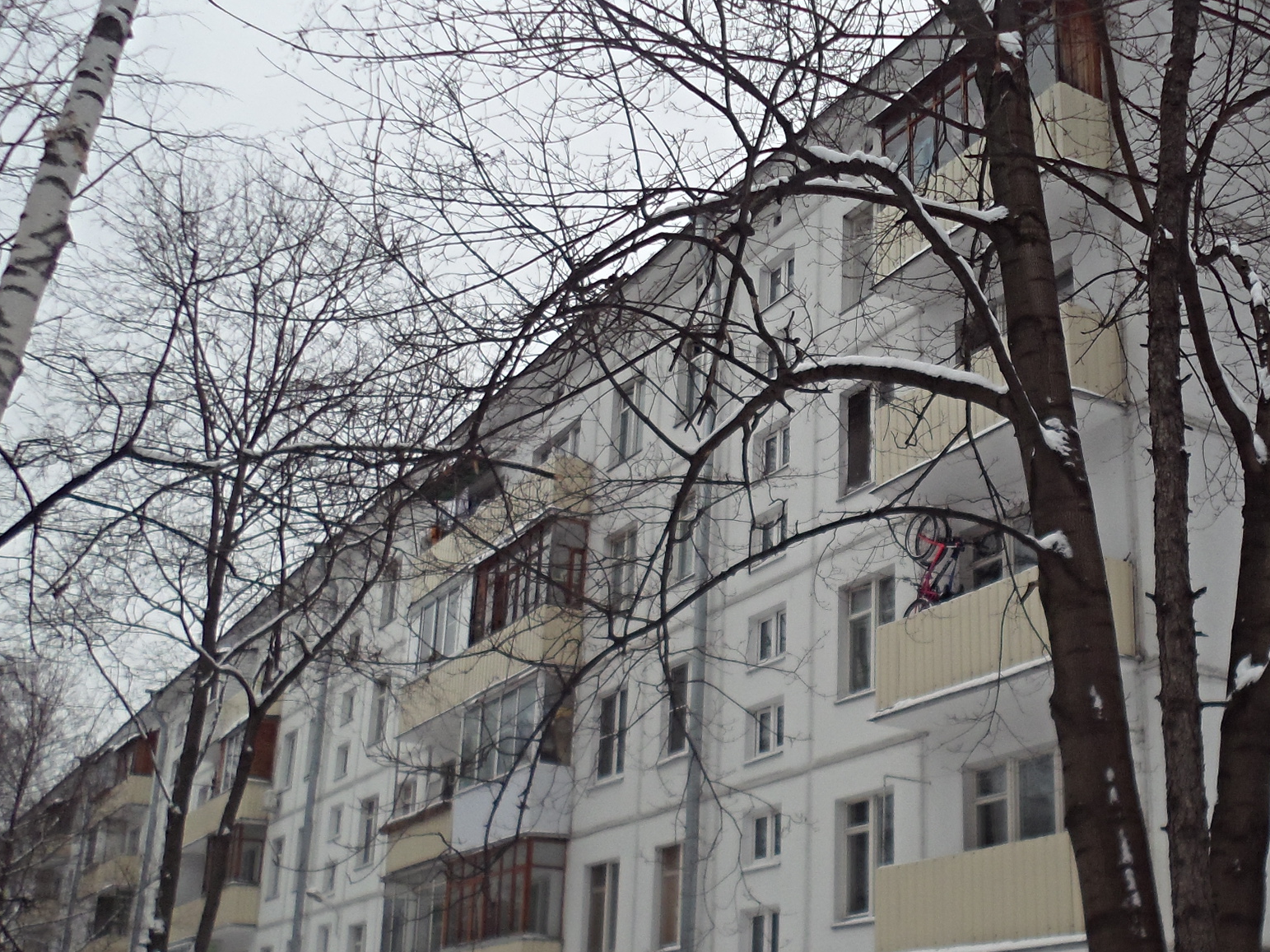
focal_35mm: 42
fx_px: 1541
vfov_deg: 34.2
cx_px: 857
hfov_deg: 44.1
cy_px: 585
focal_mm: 4.5
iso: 100
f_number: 2.5
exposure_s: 1/250
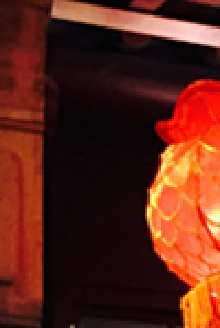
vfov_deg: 12.2
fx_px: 1423
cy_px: 561
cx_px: 516
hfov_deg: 8.2
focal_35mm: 156
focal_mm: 4.15
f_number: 2.2
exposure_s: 1/15
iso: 250
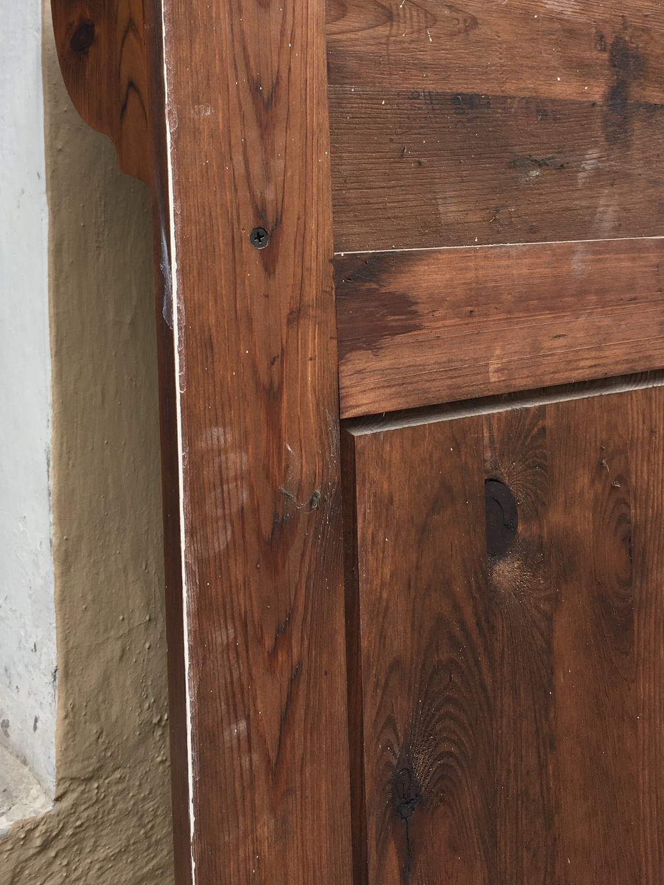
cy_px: 262
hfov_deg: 35.1
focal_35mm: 41
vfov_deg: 44.8
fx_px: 1049
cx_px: 366
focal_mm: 4.15
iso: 25
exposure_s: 1/117
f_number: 2.2
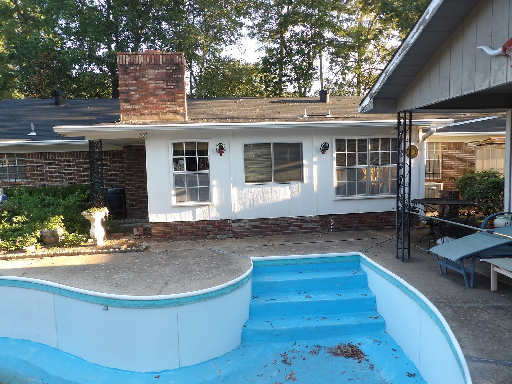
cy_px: 192
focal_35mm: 24
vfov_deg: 56.8
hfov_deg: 71.6
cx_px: 256
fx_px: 355
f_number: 3.2
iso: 100
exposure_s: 1/74
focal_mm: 4.3
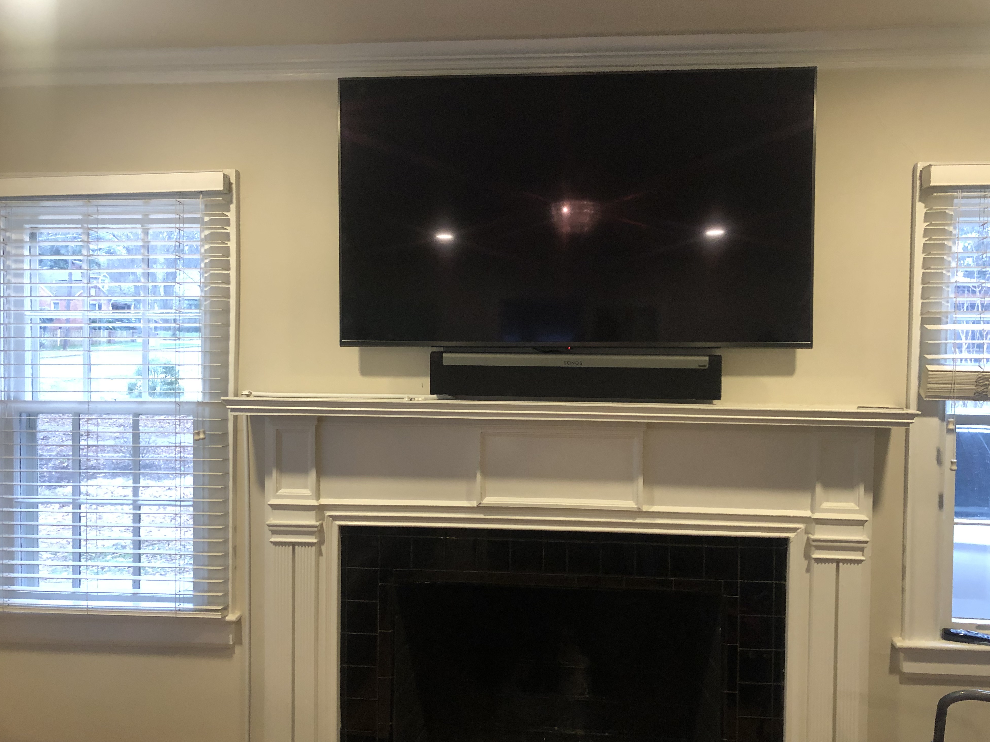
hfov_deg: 61.6
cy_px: 375
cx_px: 508
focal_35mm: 29
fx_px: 829
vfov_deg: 48.2
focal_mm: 4
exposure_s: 1/15
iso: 80
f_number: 1.8
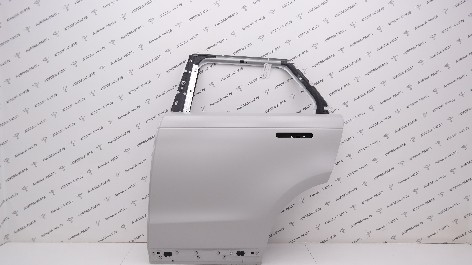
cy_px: 146
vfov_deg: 40.1
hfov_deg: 66.1
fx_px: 363
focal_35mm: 29
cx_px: 236
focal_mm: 18
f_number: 3.5
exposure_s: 1/80
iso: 100
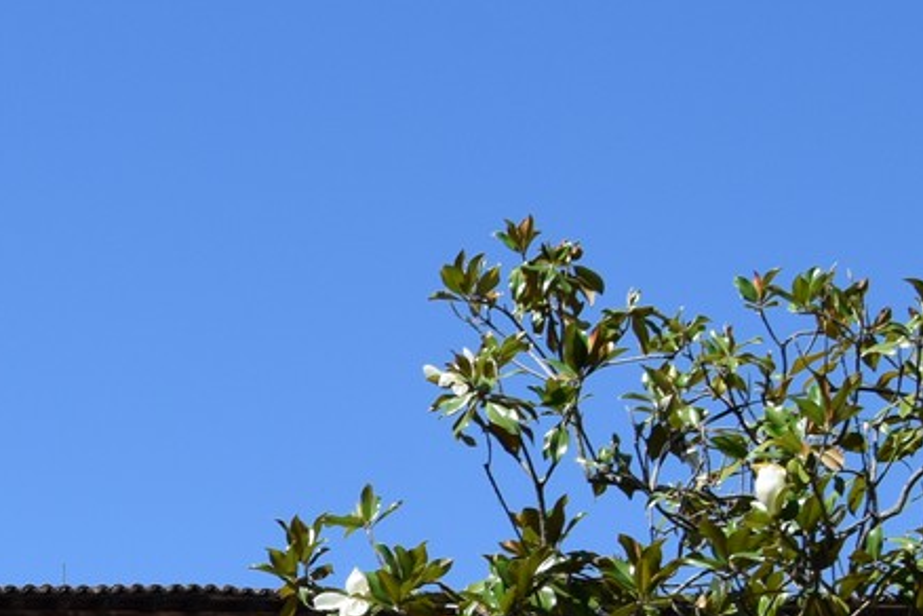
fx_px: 3692
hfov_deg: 13.7
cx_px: -320
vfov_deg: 9.4
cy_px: 766
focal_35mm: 144
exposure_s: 1/320
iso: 200
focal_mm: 28
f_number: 9
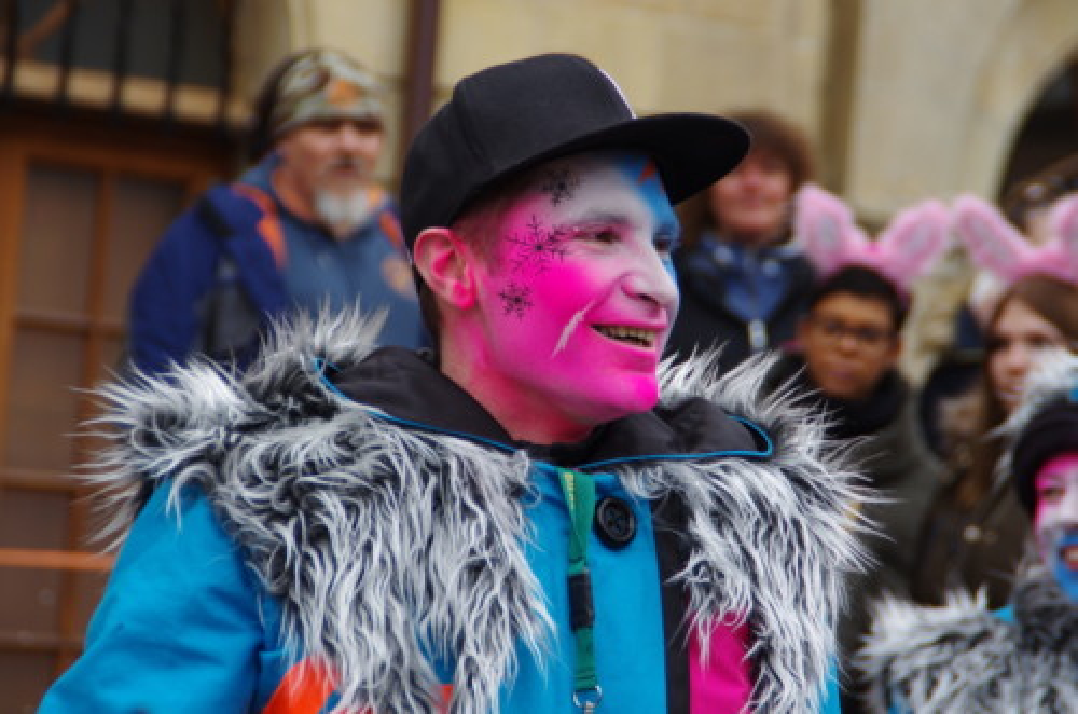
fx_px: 5826
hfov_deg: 10.6
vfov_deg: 7.0
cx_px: 539
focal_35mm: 195
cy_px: 357
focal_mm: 130
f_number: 6.3
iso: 400
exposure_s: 1/200
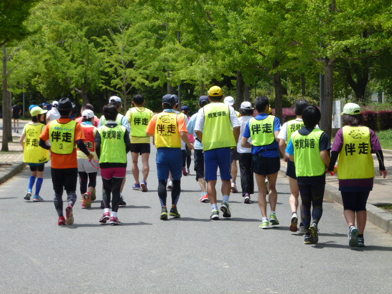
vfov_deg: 15.4
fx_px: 1087
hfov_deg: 20.4
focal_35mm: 96
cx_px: 196
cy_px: 147
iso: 100
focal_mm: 17.3
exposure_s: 1/500
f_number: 5
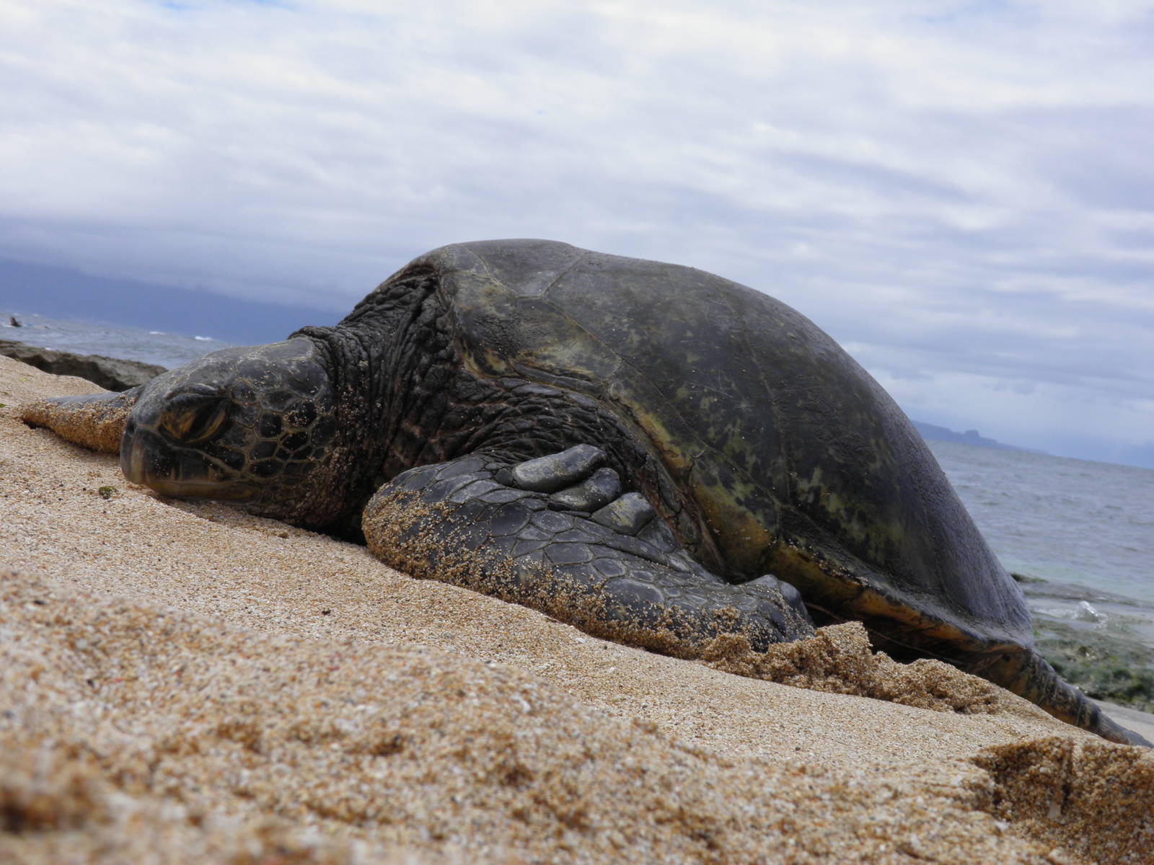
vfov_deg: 26.6
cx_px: 577
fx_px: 1834
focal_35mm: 55
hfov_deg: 34.9
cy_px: 432
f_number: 5.8
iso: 50
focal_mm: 10
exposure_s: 1/500
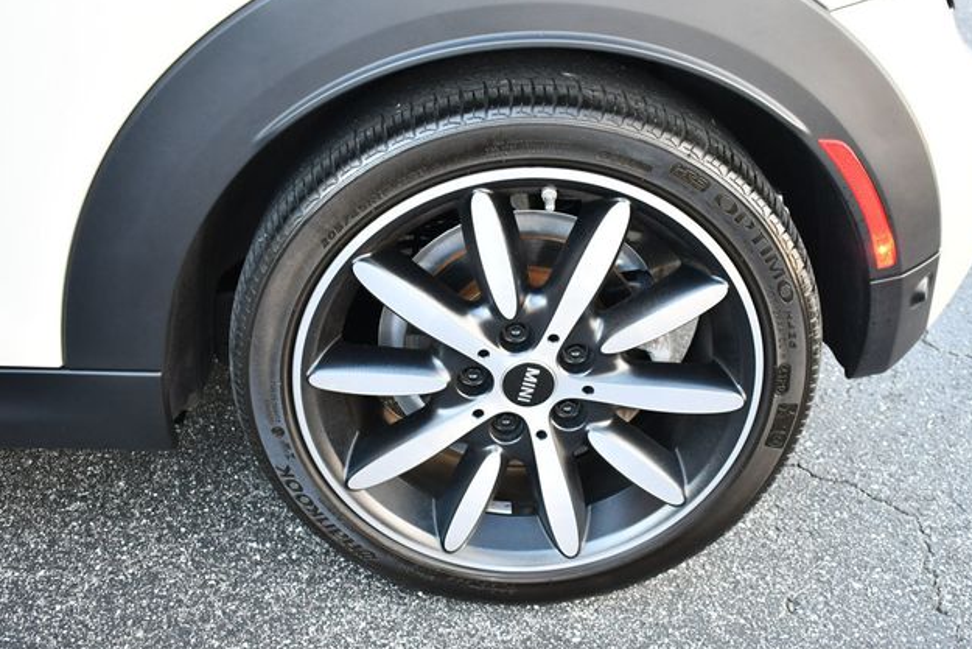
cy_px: 324
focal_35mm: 41
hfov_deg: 47.4
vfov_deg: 32.6
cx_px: 495
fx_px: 1107
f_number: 3.8
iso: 800
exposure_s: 1/250
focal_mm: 20
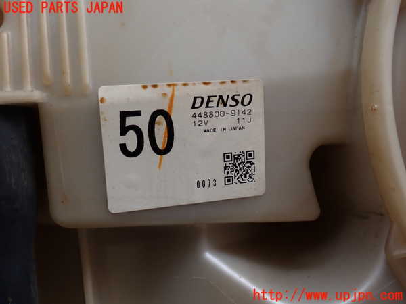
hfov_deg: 51.4
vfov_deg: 39.7
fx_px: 422
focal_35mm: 36
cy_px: 152
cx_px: 203
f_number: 3.5
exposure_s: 1/125
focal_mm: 6.37
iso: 100
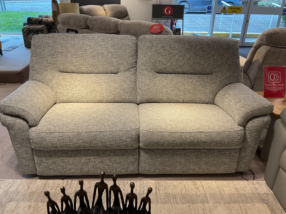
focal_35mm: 29
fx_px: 240
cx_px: 143
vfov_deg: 48.2
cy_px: 107
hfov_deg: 61.7
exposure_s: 1/100
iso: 64
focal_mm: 3
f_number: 1.8
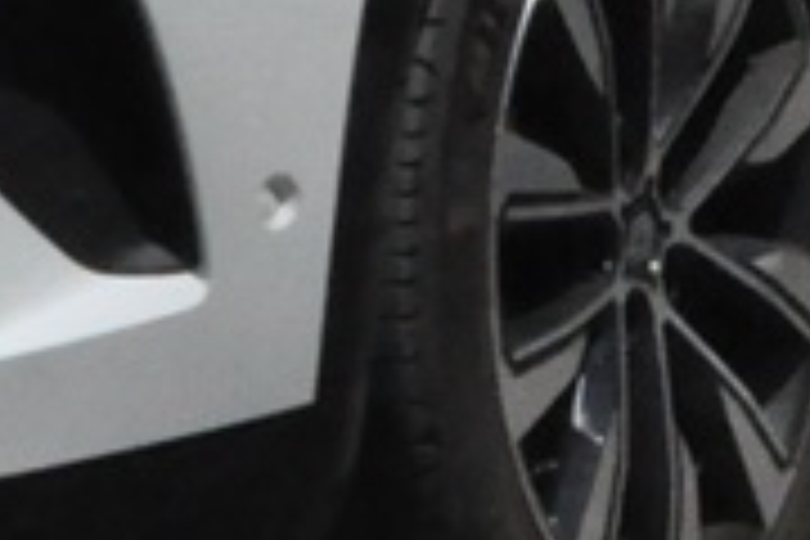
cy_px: -860
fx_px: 8212
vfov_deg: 3.7
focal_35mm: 365
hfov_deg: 5.3
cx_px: 2660
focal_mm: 32
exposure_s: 1/1250
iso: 3200
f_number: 18
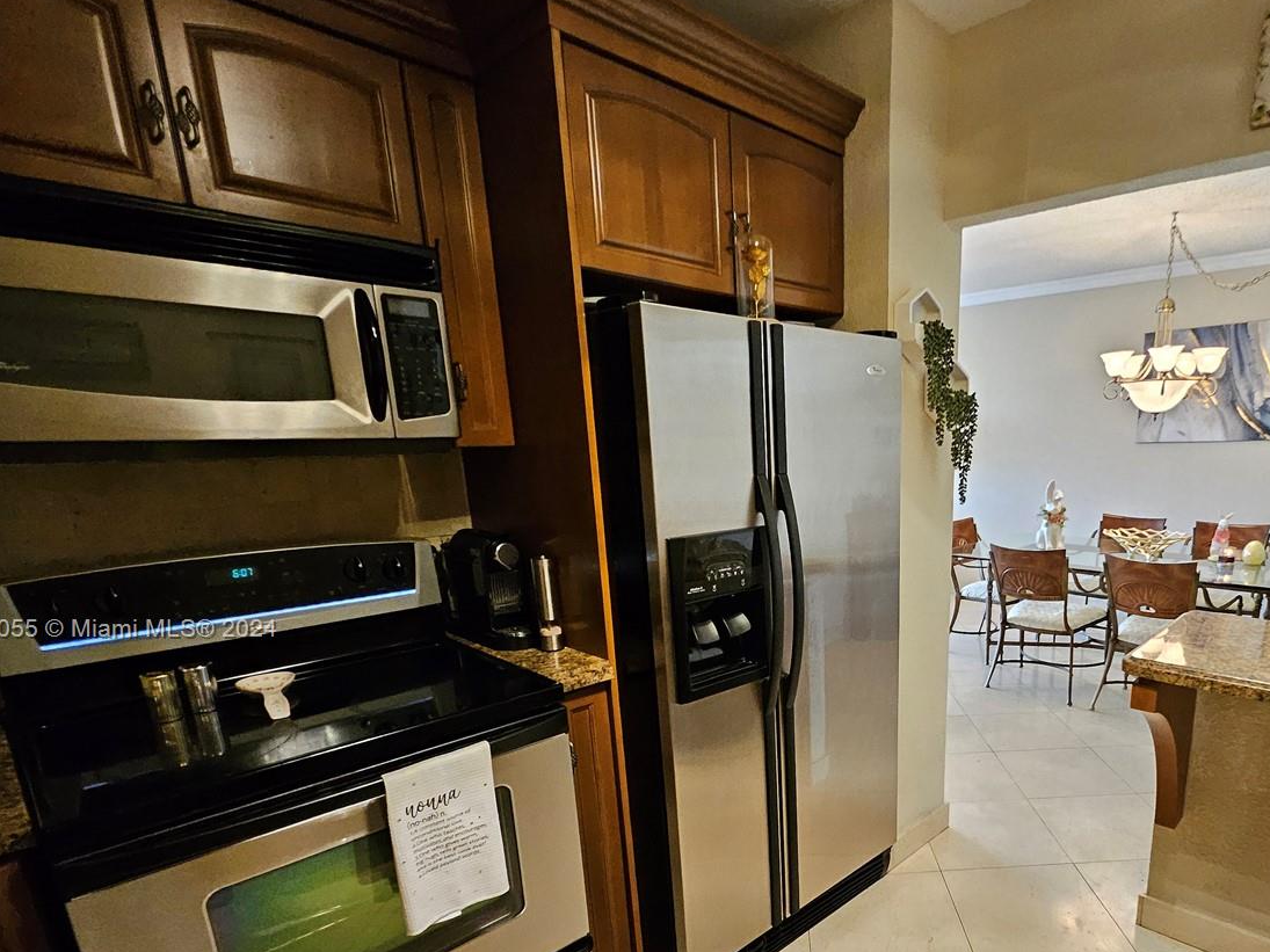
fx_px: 697
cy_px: 631
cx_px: 834
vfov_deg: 66.9
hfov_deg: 82.1
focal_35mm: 19
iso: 400
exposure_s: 1/60
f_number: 2.2
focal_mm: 1.74
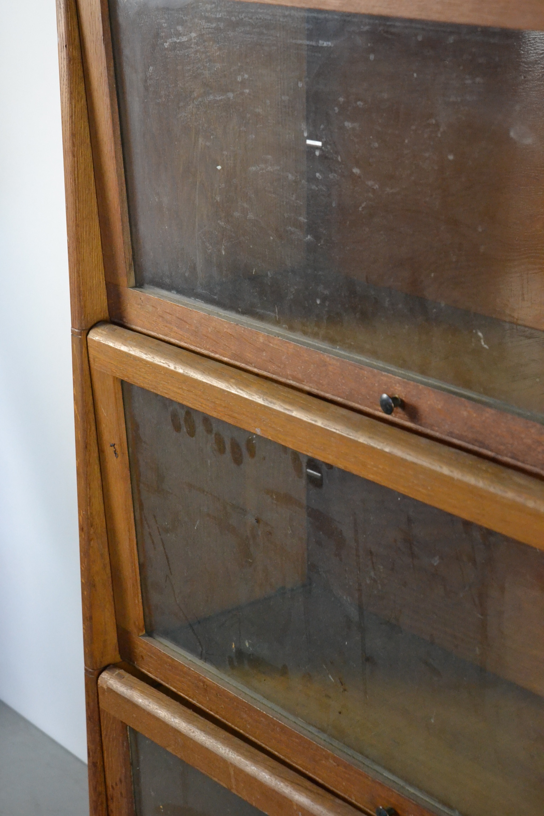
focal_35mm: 78
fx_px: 1768
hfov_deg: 17.5
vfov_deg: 26.0
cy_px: 408
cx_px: 272
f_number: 4.5
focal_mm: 52
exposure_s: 1/40
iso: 3200
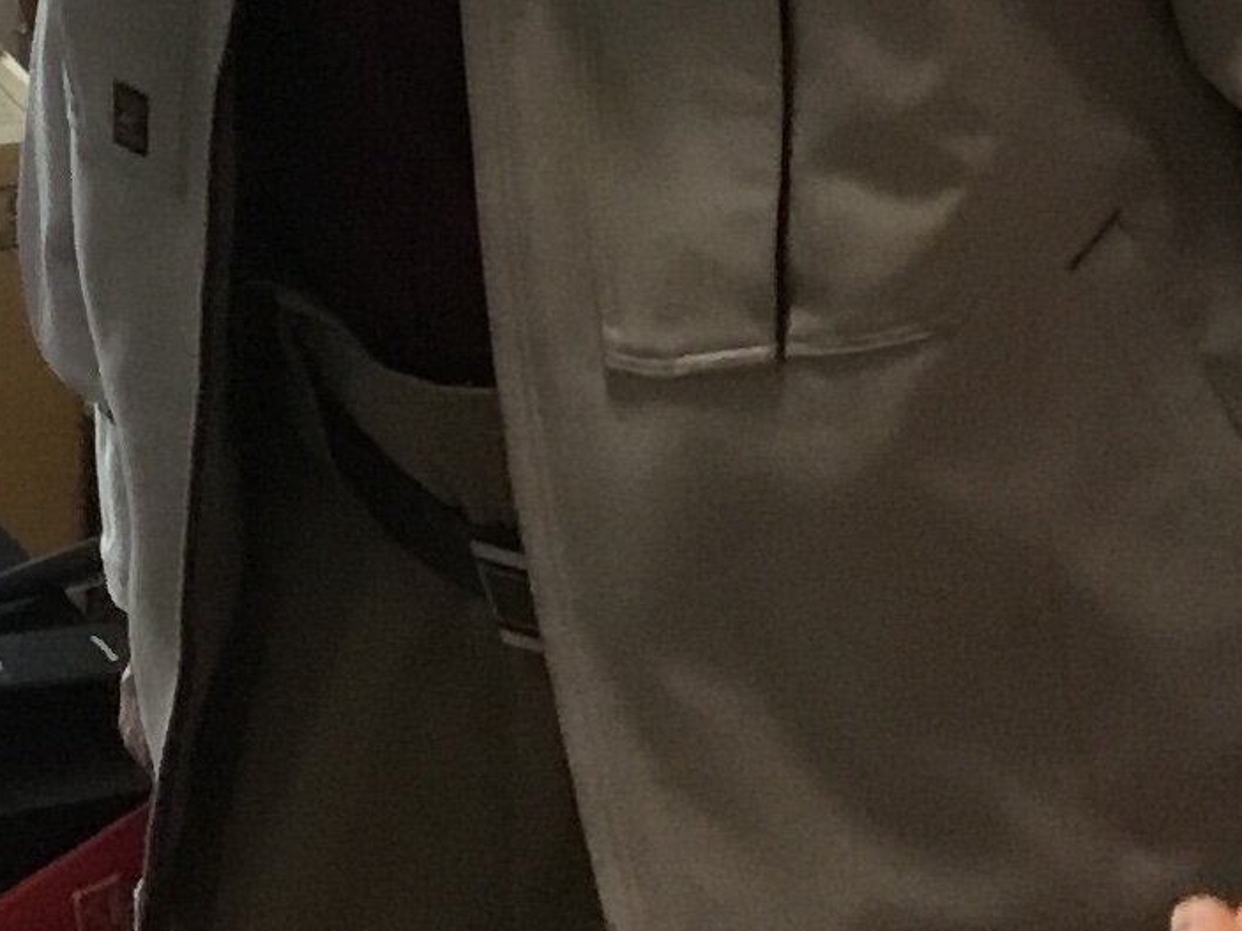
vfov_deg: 10.1
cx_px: -364
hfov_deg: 13.2
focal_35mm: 144
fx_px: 5166
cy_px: -244
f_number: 2.4
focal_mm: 3.3
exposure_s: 1/30
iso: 125
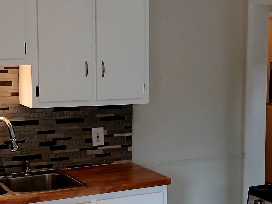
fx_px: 574
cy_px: 103
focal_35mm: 73
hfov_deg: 26.2
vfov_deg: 20.2
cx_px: 213
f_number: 1.8
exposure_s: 1/60.2
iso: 80
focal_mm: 3.98
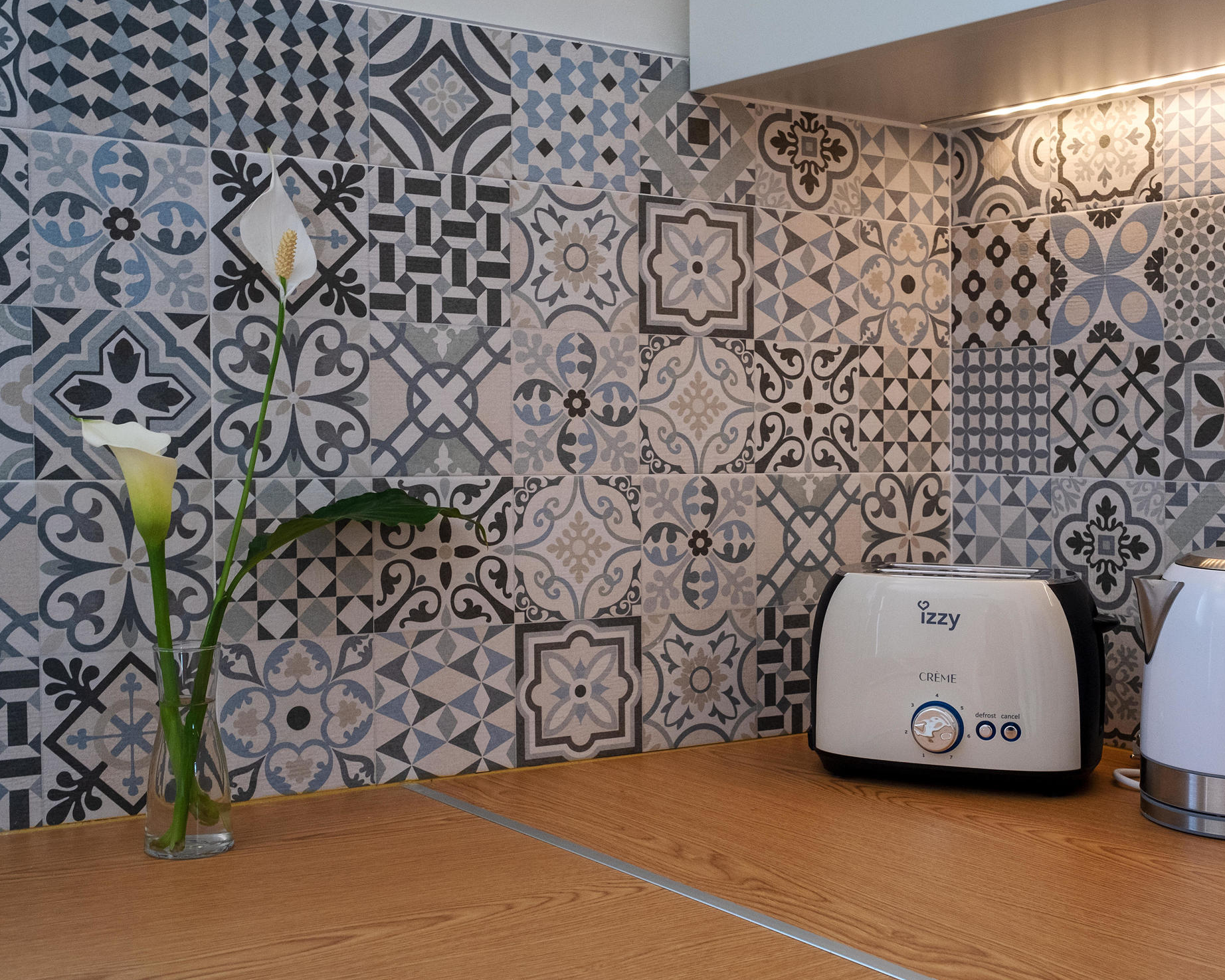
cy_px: 485
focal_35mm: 40
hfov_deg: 45.7
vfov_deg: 37.3
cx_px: 698
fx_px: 1450
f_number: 7.1
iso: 800
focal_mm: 23
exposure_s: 1/60
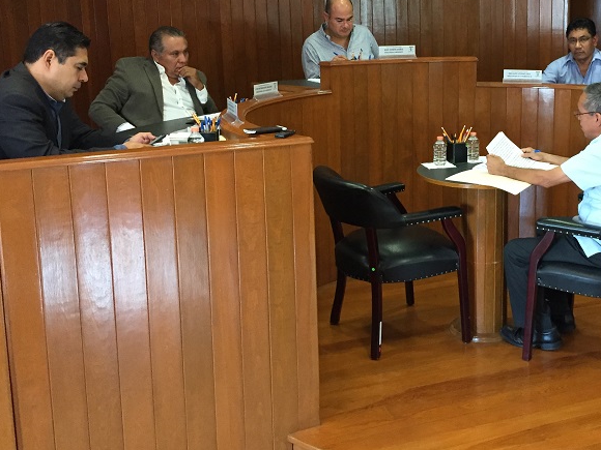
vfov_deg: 31.8
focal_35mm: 45
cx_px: 429
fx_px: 781
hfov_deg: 41.2
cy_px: 139
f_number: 2.2
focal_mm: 4.15
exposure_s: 1/30
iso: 200
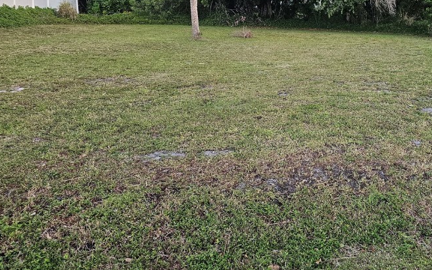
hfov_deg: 49.6
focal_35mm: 38
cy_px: 89
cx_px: 320
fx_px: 448
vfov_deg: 33.3
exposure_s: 1/120
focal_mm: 6.3
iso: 125
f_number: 1.7
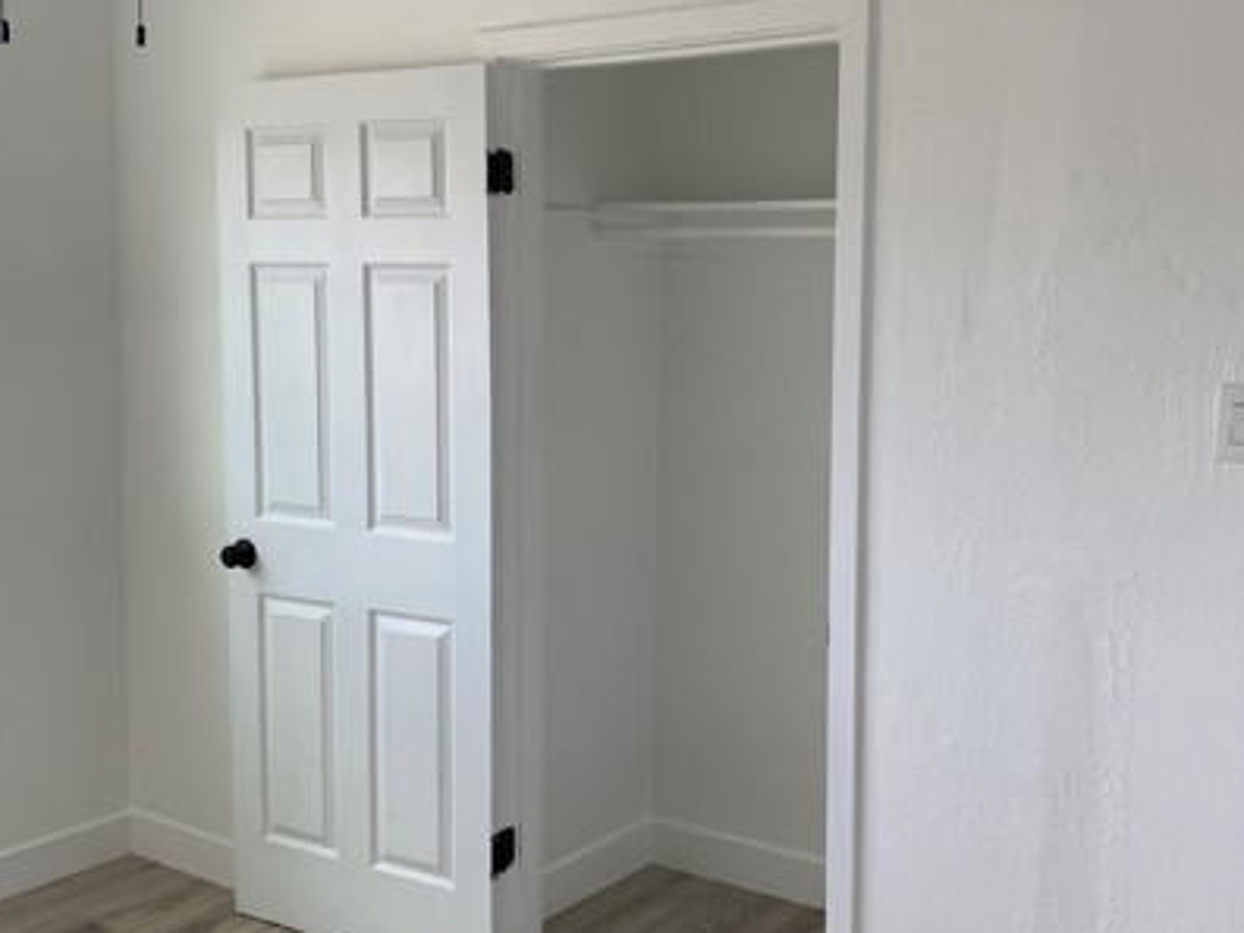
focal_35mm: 42
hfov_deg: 44.8
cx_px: 657
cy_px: 421
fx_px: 1509
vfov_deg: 34.3
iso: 40
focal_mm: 4.25
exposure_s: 1/121
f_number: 1.8
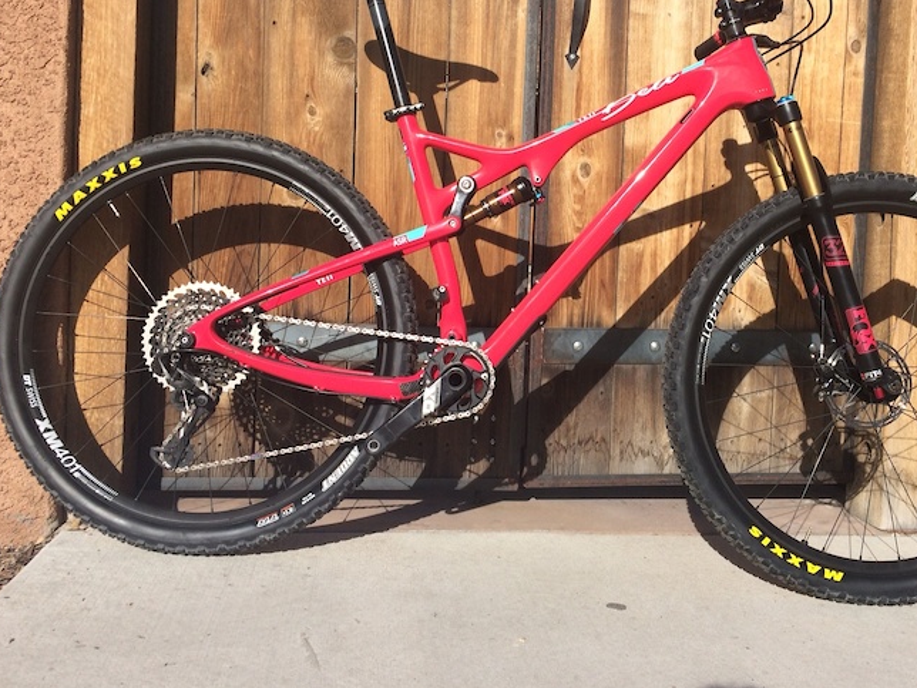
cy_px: 285
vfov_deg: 39.5
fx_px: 954
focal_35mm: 36
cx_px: 551
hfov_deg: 51.0
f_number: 2.2
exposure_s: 1/2160
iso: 32
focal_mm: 4.15
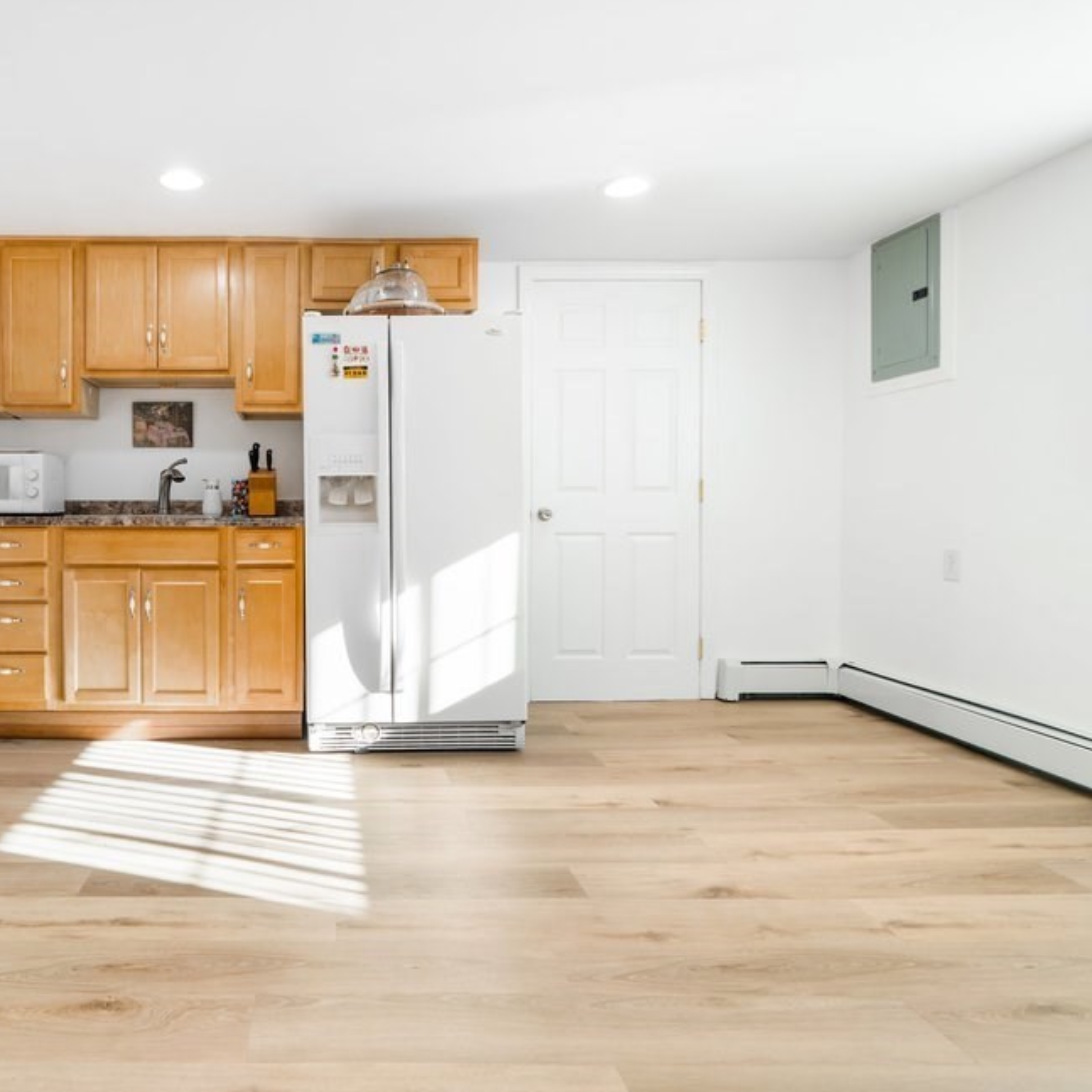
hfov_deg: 69.6
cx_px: 343
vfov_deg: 72.1
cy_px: 545
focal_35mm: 21
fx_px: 749
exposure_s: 1/3
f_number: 8
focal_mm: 16
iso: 200
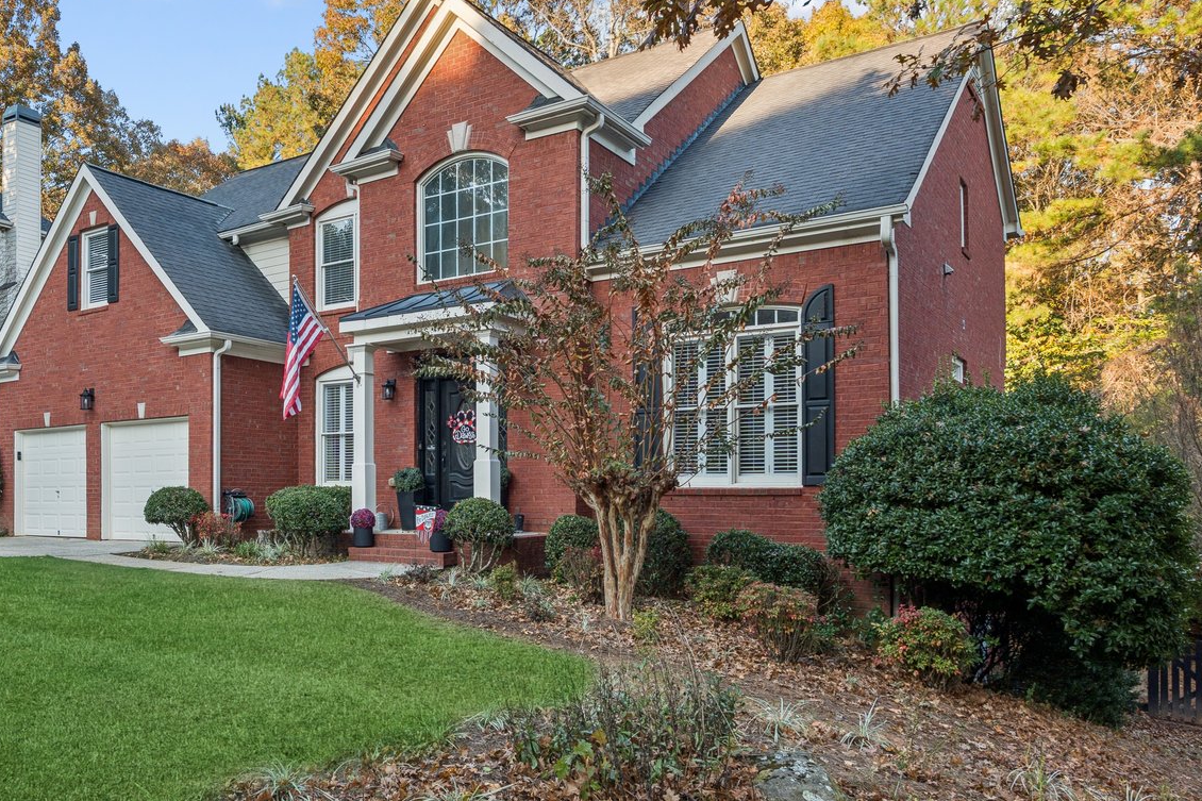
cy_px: 303
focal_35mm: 29
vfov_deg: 44.6
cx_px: 370
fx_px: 968
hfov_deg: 61.6
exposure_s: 1/20
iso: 100
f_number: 8
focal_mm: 16
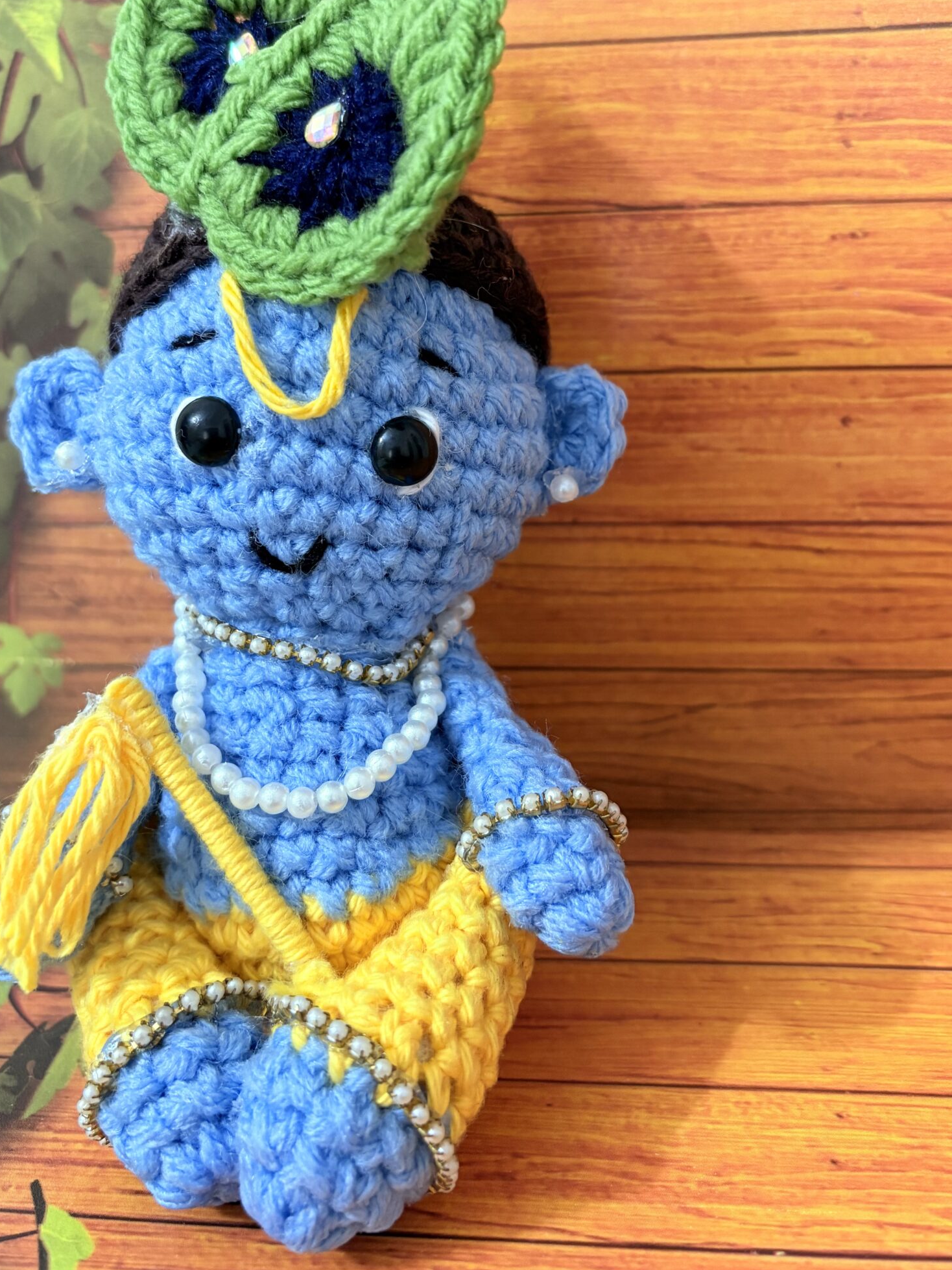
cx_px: 479
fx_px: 1247
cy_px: 505
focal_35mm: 34
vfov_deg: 53.6
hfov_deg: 41.8
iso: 320
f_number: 1.6
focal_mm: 5.96
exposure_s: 1/50
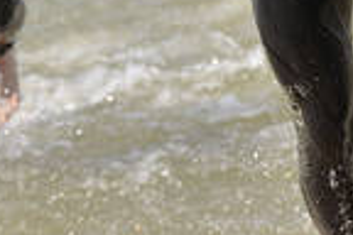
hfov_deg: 6.6
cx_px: 338
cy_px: -256
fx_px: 3059
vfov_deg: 4.3
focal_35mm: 312
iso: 200
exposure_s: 1/3200
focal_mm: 70
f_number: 4
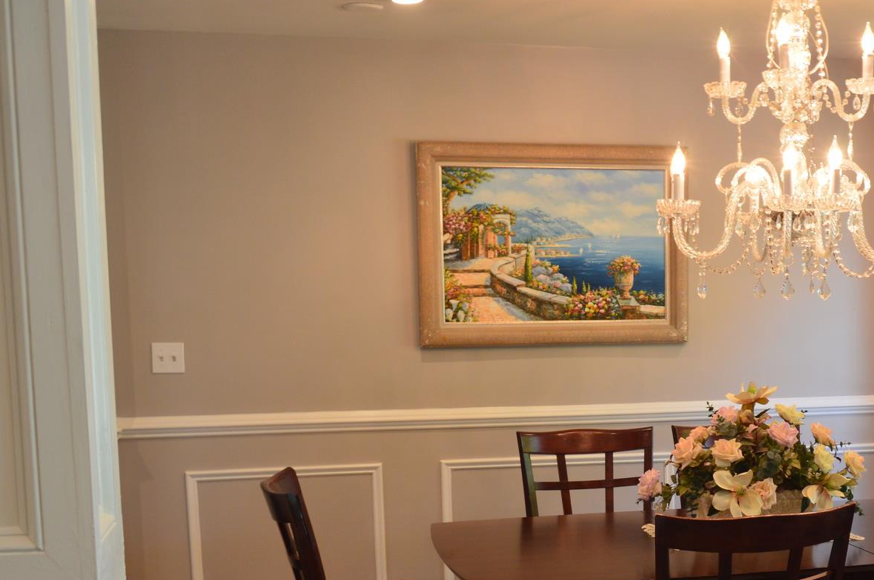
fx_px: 1261
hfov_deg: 37.3
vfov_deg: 25.4
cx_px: 652
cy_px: 484
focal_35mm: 52
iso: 400
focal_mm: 20
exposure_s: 1/20
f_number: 6.3
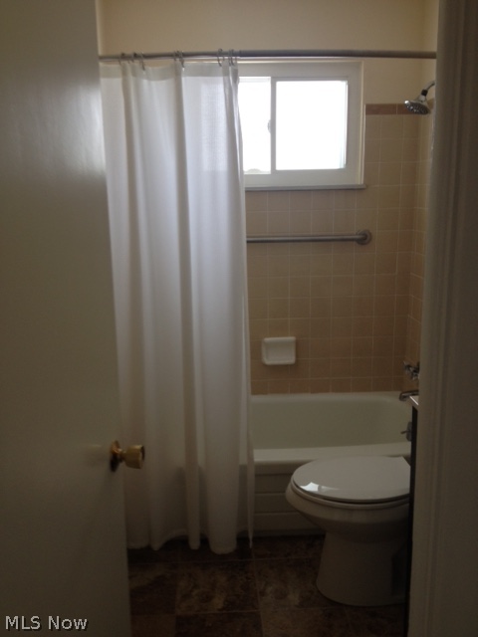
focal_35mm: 35
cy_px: 318
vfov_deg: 52.6
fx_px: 644
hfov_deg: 40.7
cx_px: 239
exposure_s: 1/24
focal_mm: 4.28
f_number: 2.4
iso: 50
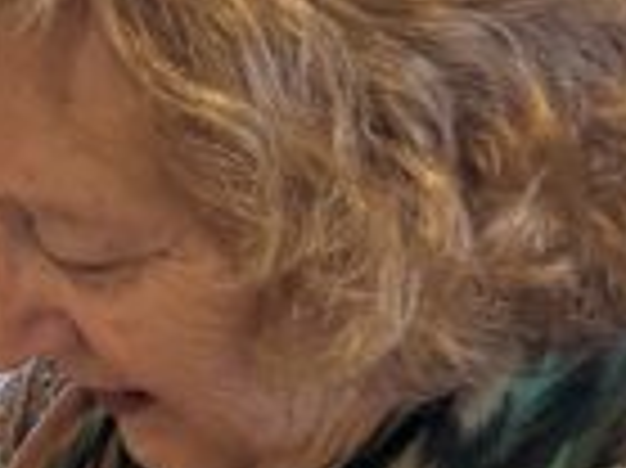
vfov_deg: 7.7
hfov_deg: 8.3
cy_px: 428
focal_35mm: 192
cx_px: -1401
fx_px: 3469
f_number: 1.6
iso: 125
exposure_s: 1/69
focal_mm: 5.96
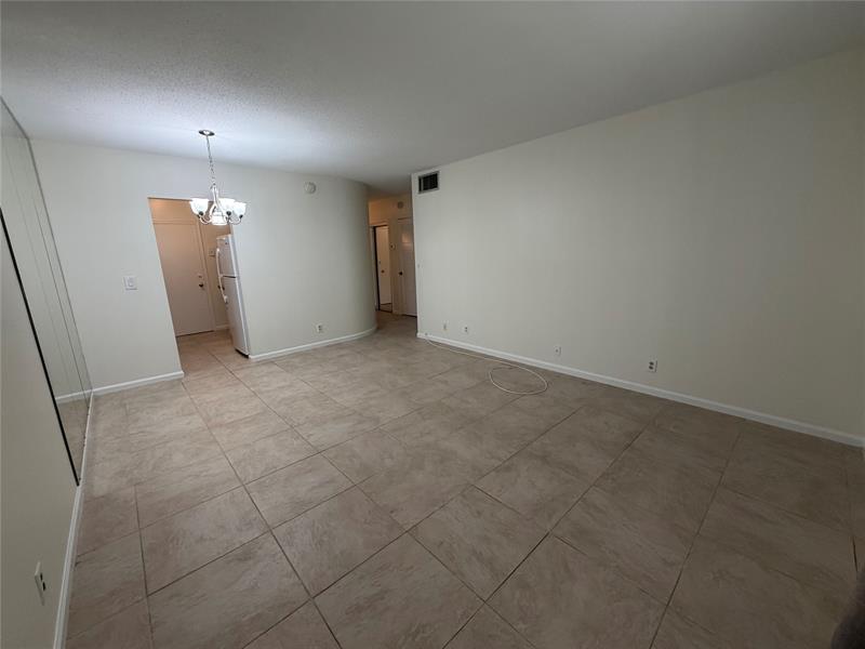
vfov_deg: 85.7
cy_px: 324
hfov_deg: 102.1
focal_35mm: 14
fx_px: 350
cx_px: 432
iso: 250
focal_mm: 2.22
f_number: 2.2
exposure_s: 1/120
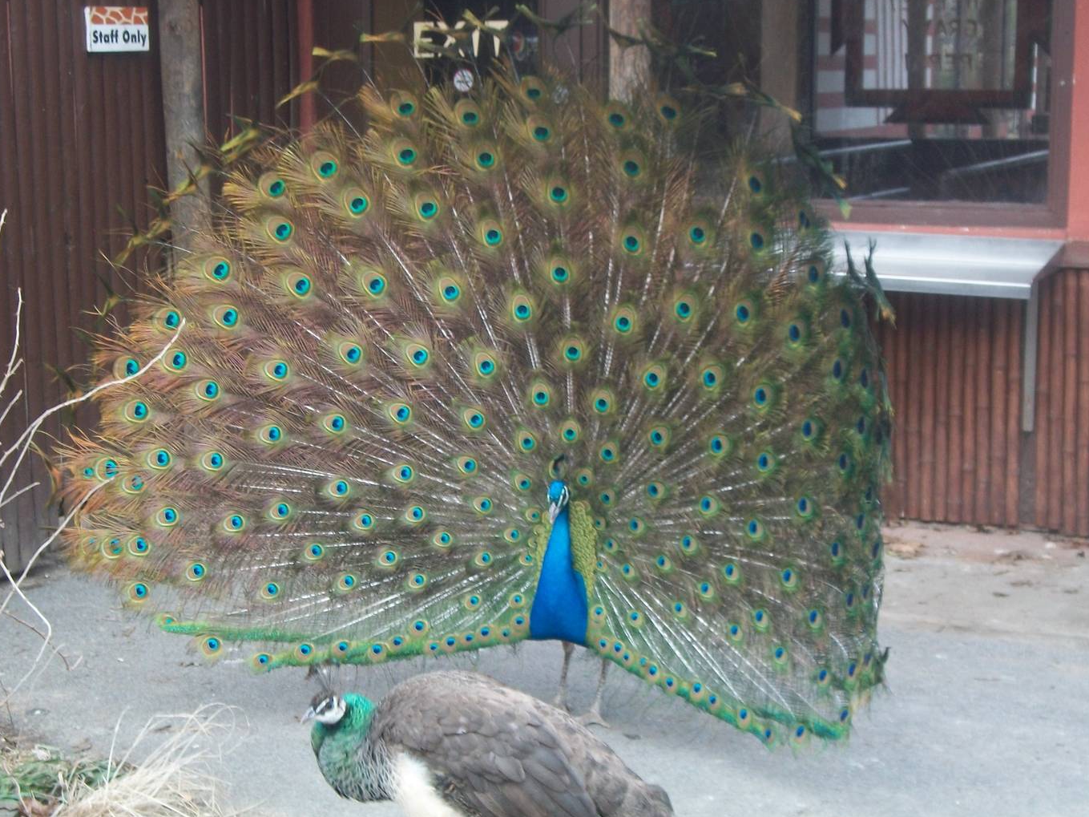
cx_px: 506
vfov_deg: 20.2
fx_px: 2296
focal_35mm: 73
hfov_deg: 26.7
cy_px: 382
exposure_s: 1/80
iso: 80
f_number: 4.1
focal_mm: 11
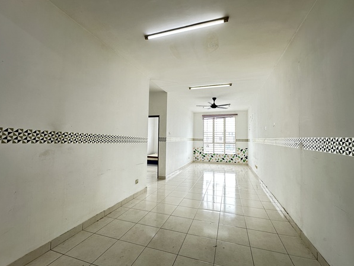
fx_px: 153
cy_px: 132
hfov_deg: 98.1
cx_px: 181
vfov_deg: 81.8
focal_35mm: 15
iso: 100
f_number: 2.2
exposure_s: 1/99
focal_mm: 2.22
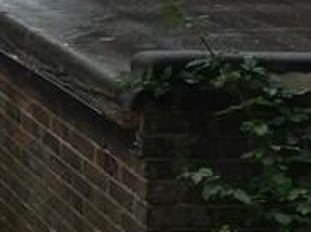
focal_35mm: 162
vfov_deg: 8.7
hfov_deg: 10.4
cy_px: -230
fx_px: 1455
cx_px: -454
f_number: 2.2
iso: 32
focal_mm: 4.15
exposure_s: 1/100
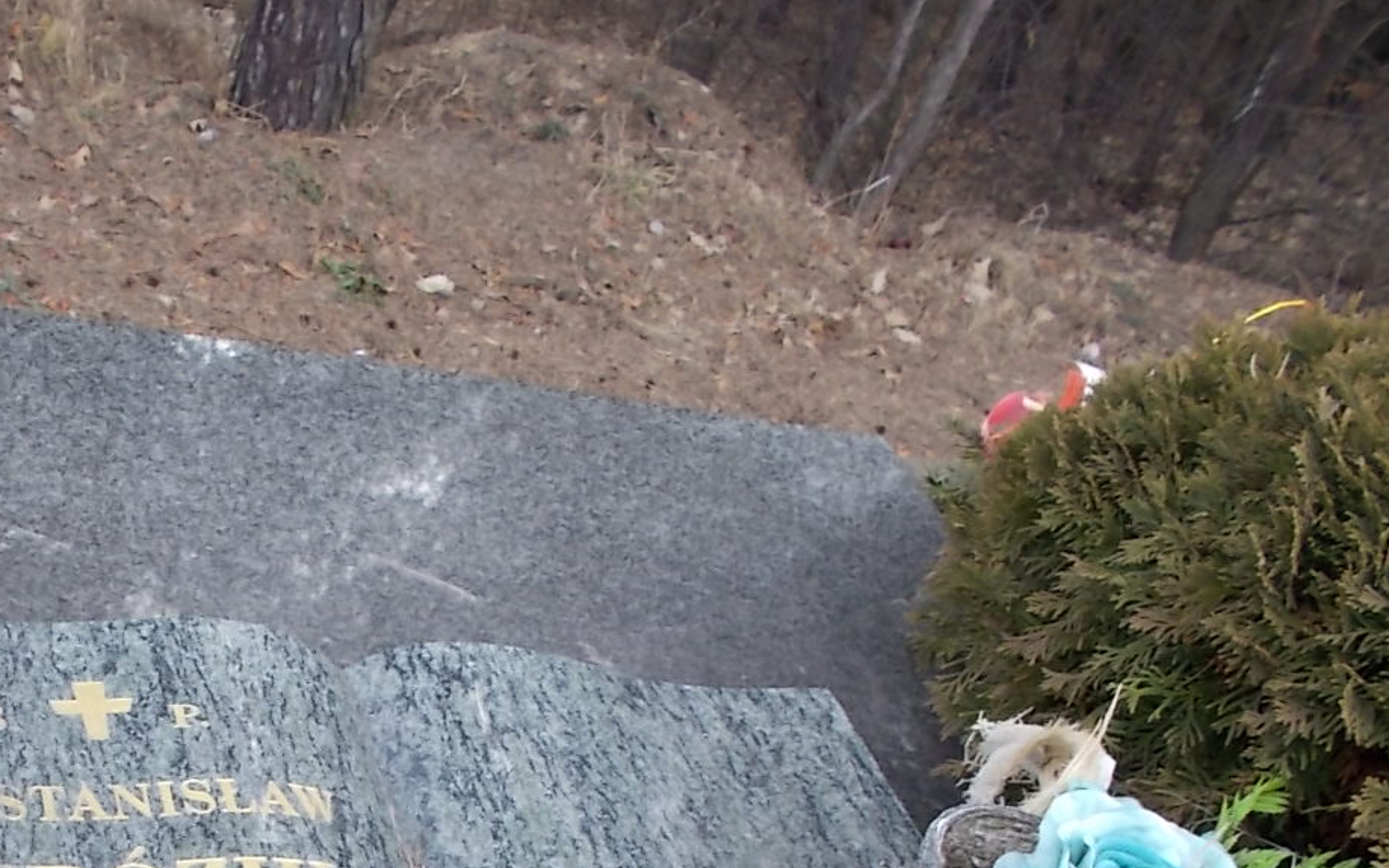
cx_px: 249
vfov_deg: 25.4
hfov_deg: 39.9
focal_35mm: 48
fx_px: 1817
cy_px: 891
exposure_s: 1/80
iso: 80
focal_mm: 4.6
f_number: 3.2
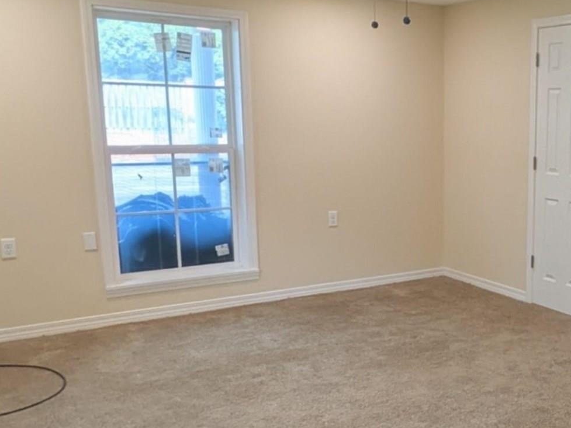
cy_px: 243
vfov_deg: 32.8
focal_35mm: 44
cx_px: 504
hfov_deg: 40.0
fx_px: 726
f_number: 2.2
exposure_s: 1/120
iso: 215
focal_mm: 1.85
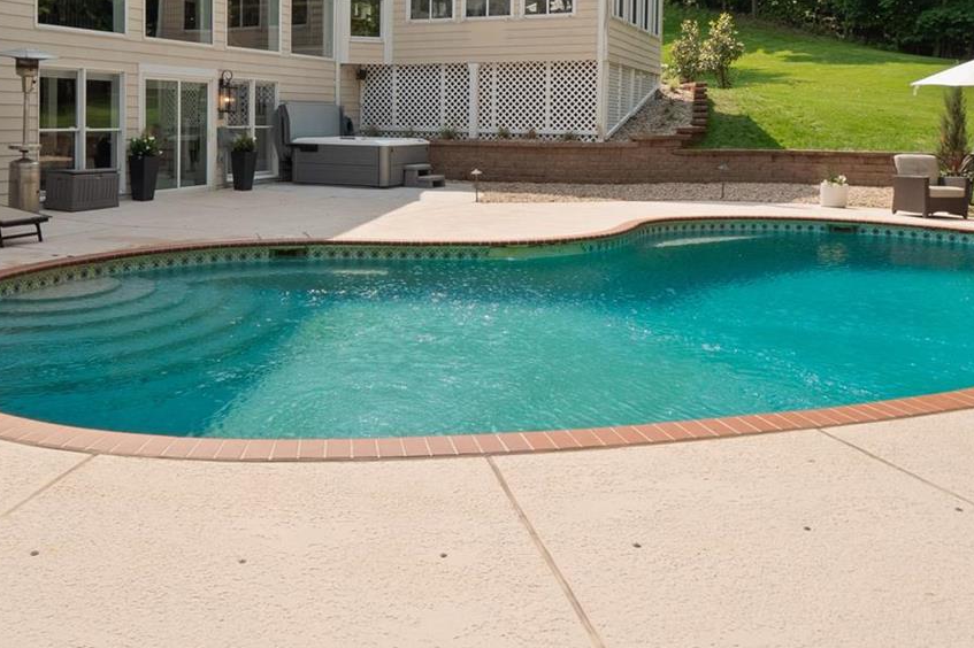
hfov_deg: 55.7
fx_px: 919
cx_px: 425
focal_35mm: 34
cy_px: 93
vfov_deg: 36.9
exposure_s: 1/320
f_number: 8
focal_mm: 9
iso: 400
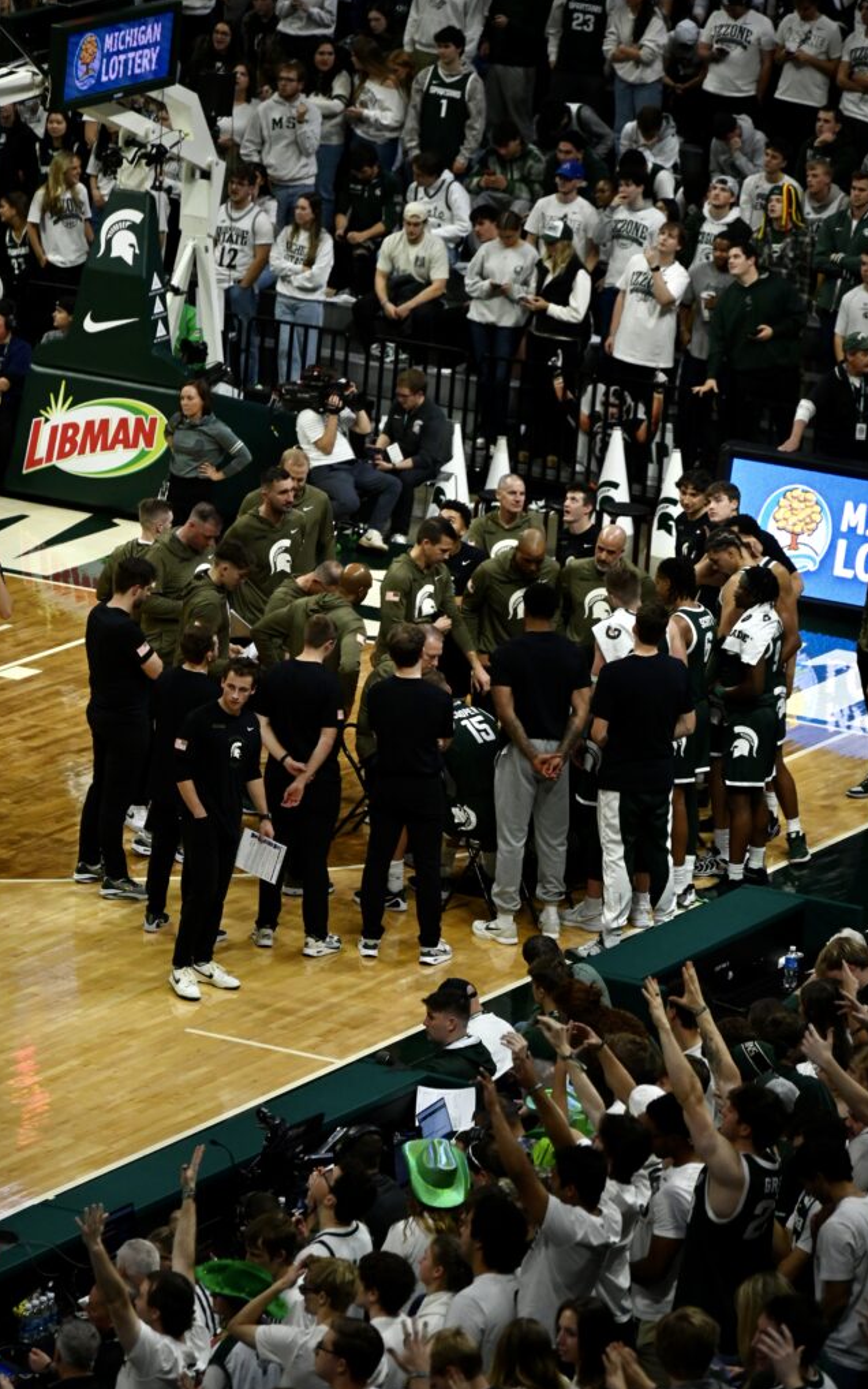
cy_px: 694
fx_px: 7756
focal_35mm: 205
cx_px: 431
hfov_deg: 6.4
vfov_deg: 10.2
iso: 5000
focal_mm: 200
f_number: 6.3
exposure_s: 1/1000
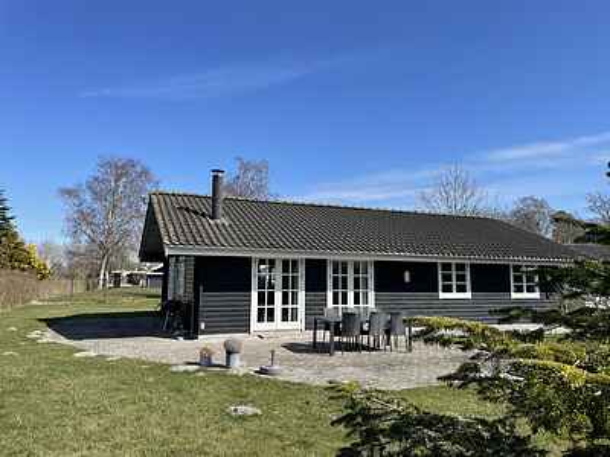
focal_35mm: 26
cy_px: 228
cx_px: 305
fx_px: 458
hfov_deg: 67.3
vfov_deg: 53.1
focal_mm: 4.2
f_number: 1.6
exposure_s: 1/2212
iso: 32
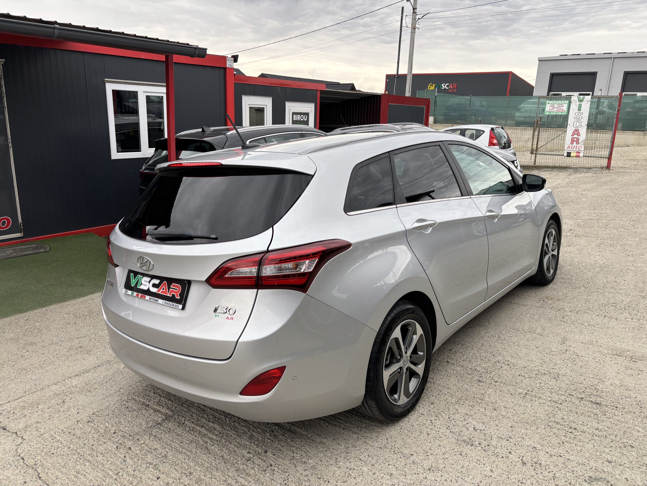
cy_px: 243
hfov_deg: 67.3
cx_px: 324
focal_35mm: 26
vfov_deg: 53.1
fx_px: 486
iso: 50
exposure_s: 1/736
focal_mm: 5.96
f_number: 1.6
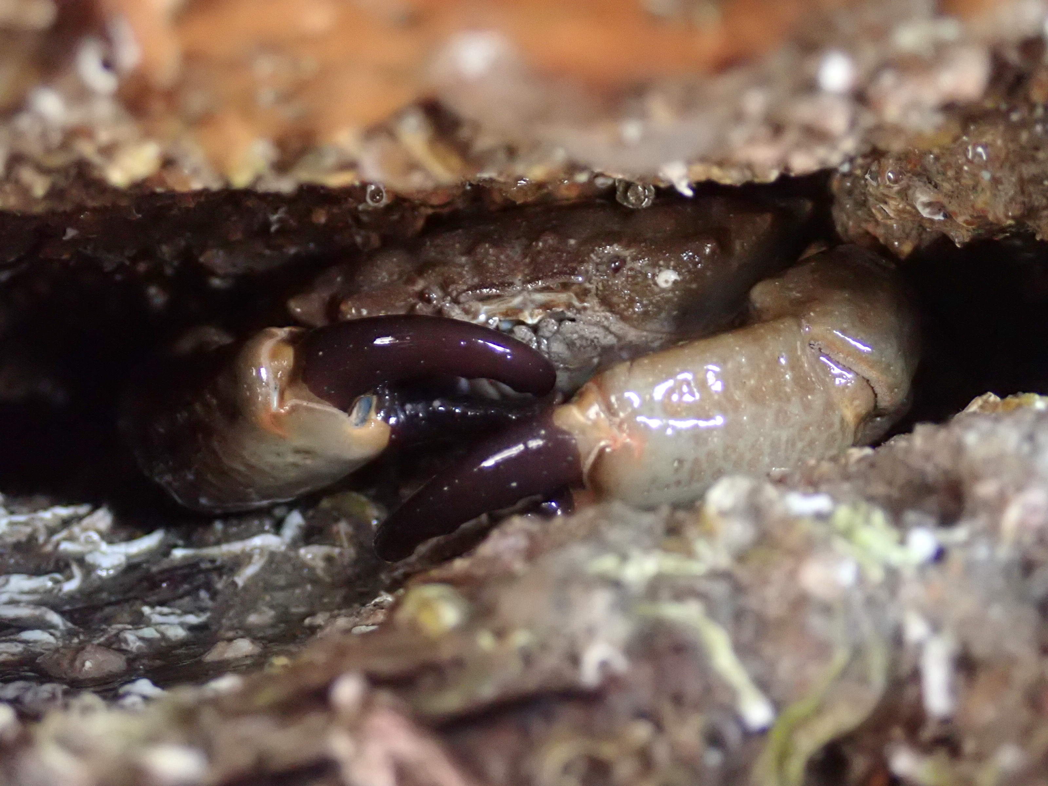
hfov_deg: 38.9
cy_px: 393
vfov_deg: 29.7
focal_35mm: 49
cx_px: 524
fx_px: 1483
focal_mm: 8.99
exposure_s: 1/25
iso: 1600
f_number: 3.2
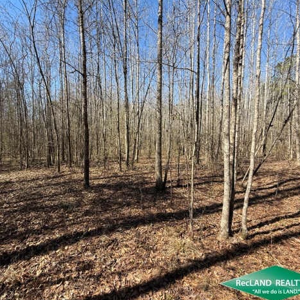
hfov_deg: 83.7
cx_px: 133
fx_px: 167
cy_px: 150
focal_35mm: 17
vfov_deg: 84.0
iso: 50
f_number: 2.2
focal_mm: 2.22
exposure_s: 1/672
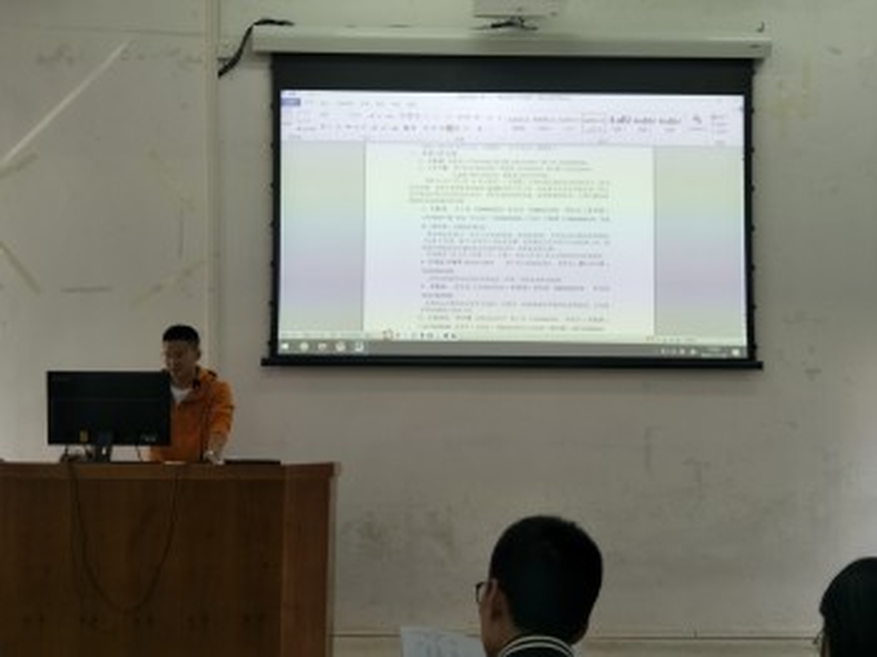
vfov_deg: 56.8
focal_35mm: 24
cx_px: 438
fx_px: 608
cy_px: 328
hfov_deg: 71.6
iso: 39
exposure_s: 1/50
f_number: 1.7
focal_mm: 4.1
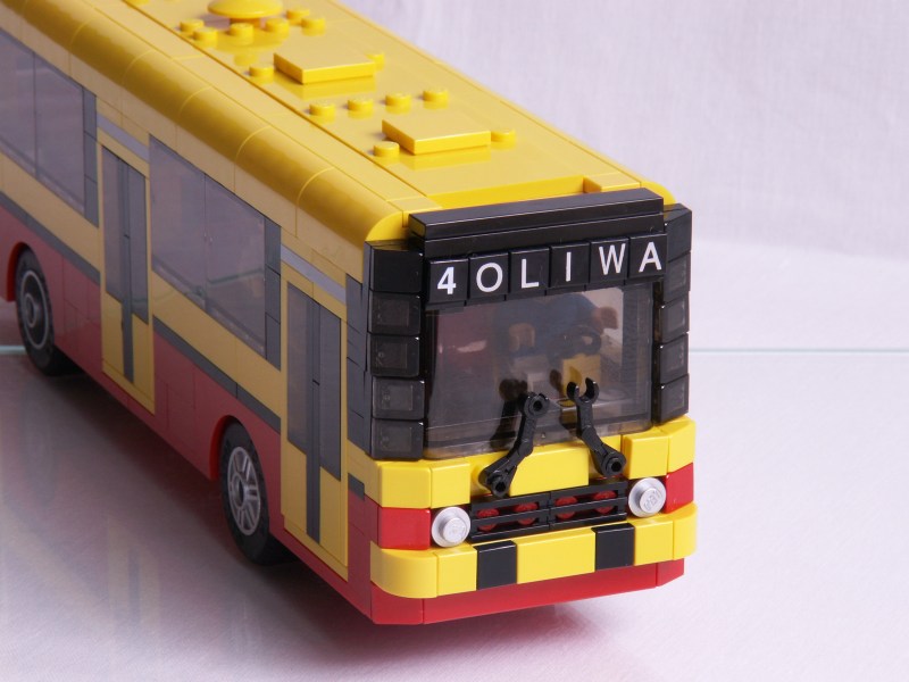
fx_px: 4622
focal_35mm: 176
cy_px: 341
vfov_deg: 8.4
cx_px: 454
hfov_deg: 11.2
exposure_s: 1/2
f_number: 7.1
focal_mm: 28.86
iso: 50
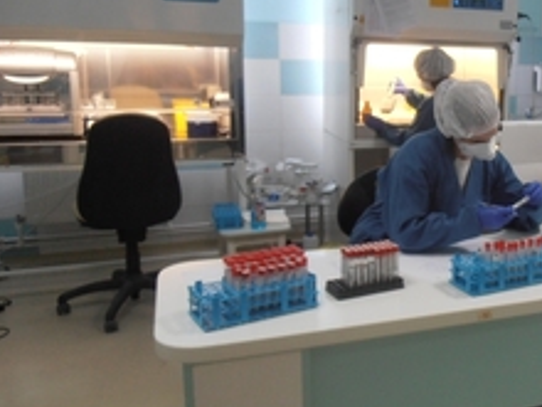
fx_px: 673
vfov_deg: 33.5
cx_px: 477
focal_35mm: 43
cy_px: 173
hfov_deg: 40.8
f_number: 3
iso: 125
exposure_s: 1/15
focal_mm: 4.2
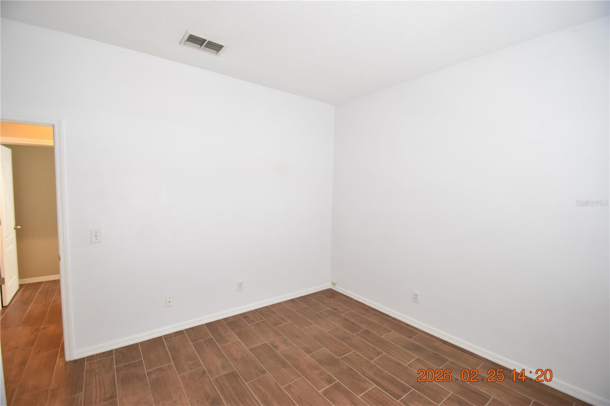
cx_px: 305
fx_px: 254
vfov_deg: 77.3
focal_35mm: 15
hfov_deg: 100.4
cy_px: 203
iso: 800
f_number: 3.5
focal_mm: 10
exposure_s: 1/30
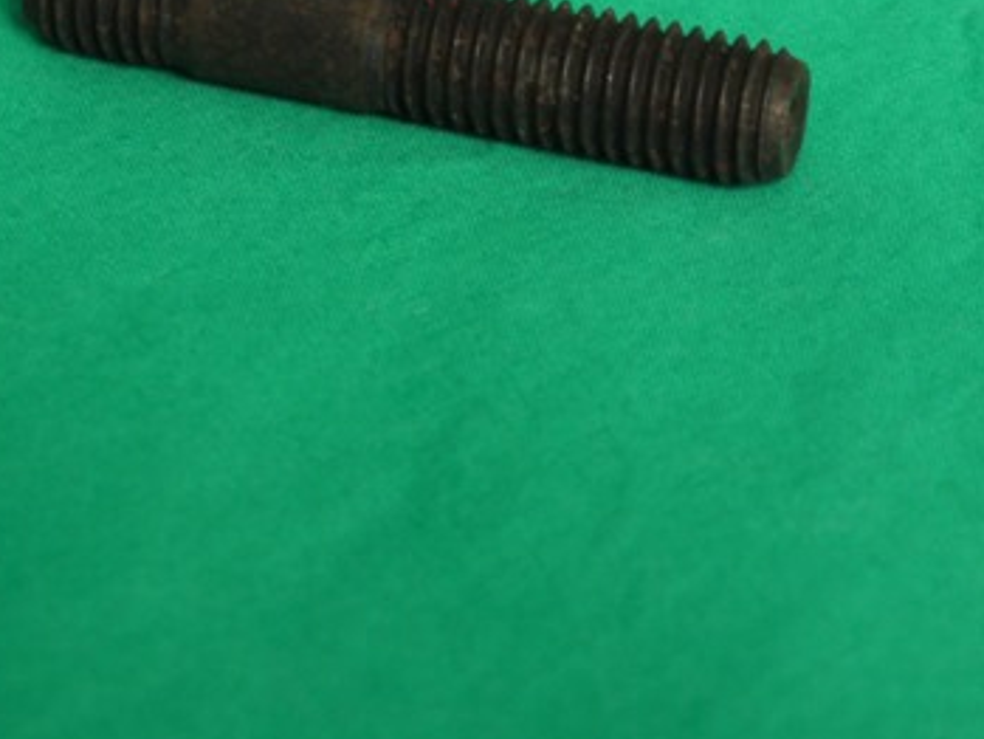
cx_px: 400
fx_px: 5204
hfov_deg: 10.8
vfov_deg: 8.1
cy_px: -39
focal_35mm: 183
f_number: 5.6
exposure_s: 1/30
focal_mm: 42
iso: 400
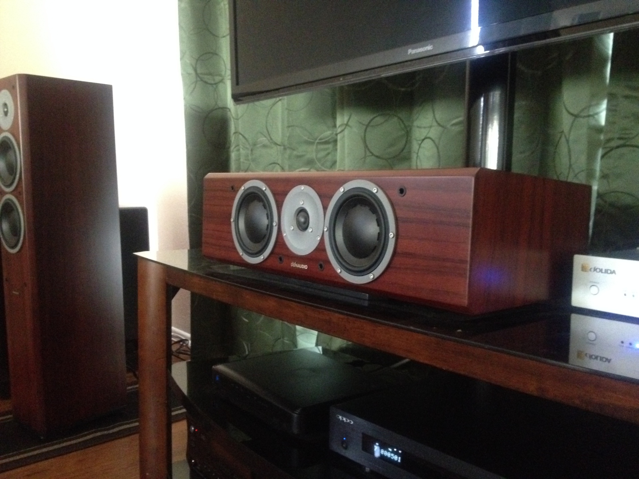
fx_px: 646
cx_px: 320
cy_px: 240
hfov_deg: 52.6
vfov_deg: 40.7
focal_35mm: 35
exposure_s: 1/15
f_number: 2.4
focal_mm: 4.28
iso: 800
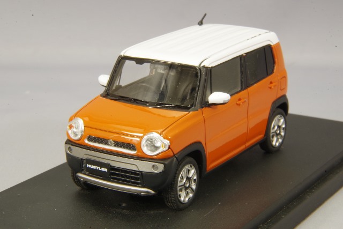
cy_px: 114
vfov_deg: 12.2
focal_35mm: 112
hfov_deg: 18.3
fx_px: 1067
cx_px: 172
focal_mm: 75
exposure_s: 1
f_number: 32
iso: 400
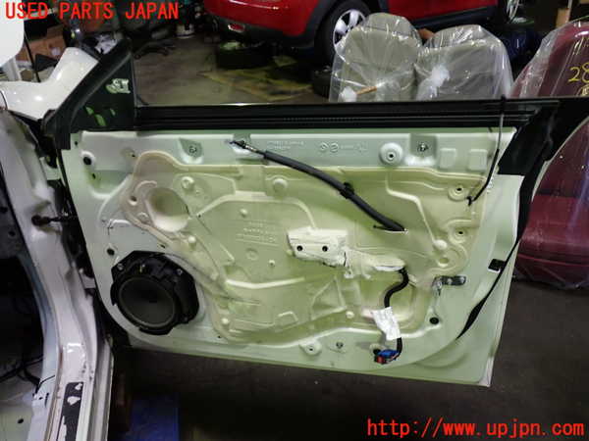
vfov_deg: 46.8
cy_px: 220
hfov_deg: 60.0
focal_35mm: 30
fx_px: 510
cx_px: 294
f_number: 2.3
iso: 200
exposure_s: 1/40
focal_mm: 5.4
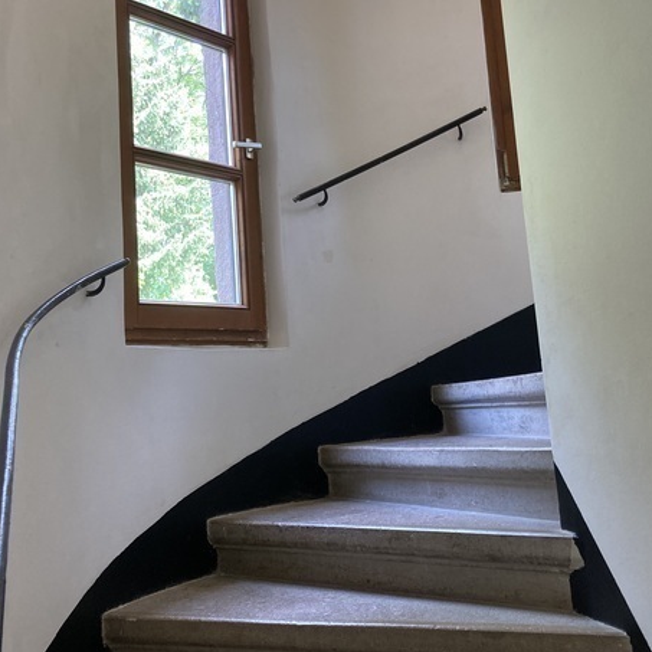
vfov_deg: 39.7
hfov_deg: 40.0
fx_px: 895
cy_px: 242
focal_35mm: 42
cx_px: 338
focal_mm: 3.99
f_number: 1.8
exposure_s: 1/50
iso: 80
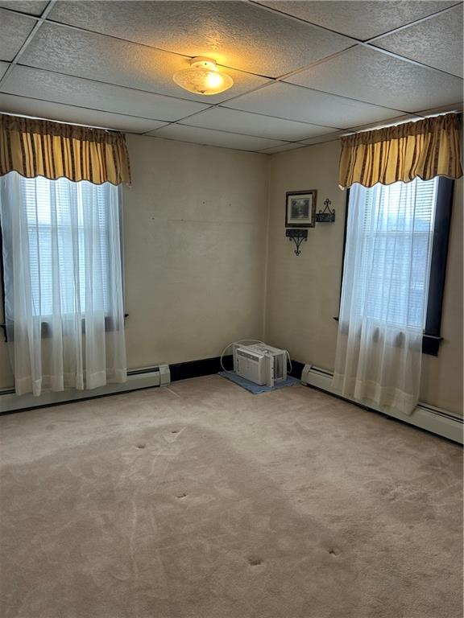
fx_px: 465
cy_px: 309
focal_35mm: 26
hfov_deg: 53.1
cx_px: 232
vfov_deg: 67.3
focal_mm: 5.7
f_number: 1.5
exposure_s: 1/60
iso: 100
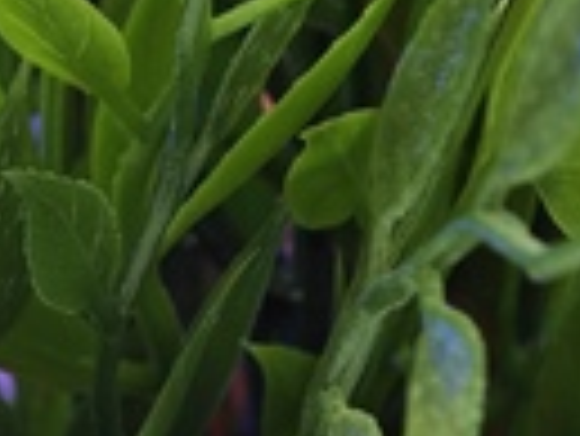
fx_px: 5316
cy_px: -171
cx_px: 279
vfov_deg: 4.7
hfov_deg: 6.2
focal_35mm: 317
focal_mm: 10
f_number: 2
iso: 1000
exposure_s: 1/100
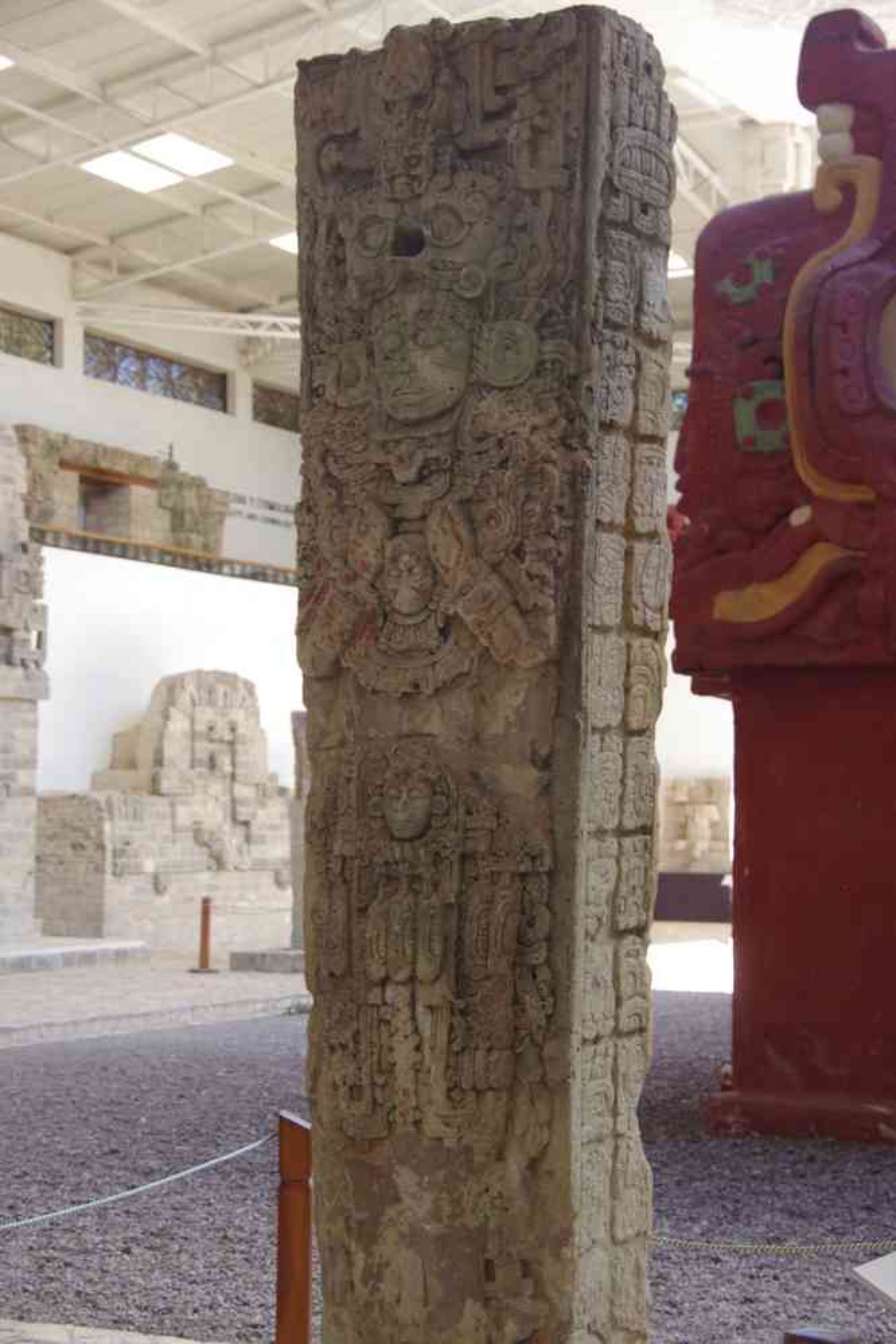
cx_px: 448
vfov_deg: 28.1
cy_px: 672
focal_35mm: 72
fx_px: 2688
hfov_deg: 18.9
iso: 800
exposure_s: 1/80
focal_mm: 47.5
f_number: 7.1
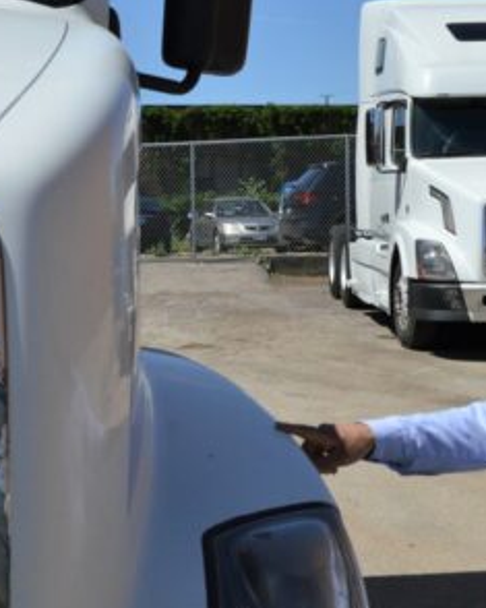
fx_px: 1655
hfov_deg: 16.5
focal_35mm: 92
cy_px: 246
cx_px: 37
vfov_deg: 20.8
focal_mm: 24
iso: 400
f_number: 7.1
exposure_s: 1/2500
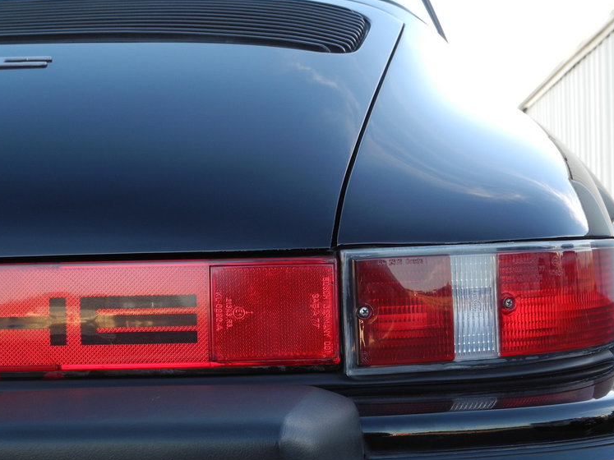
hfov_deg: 39.6
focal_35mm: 48
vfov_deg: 30.2
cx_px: 332
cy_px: 273
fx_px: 851
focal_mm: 7.4
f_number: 3.2
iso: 100
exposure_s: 1/86.4
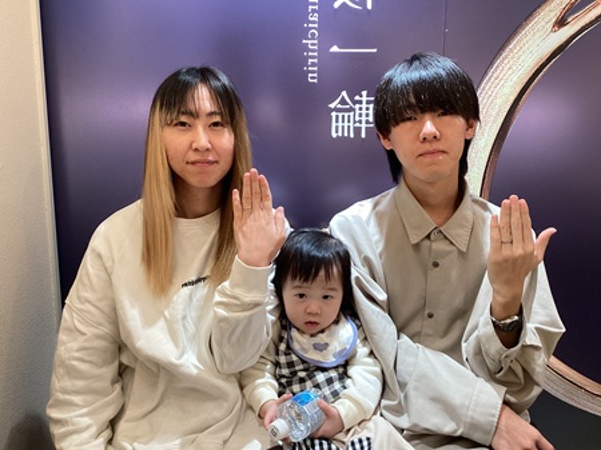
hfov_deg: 58.4
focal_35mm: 31
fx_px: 538
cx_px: 300
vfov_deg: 45.4
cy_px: 225
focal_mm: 3.3
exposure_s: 1/60
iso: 64
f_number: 2.4
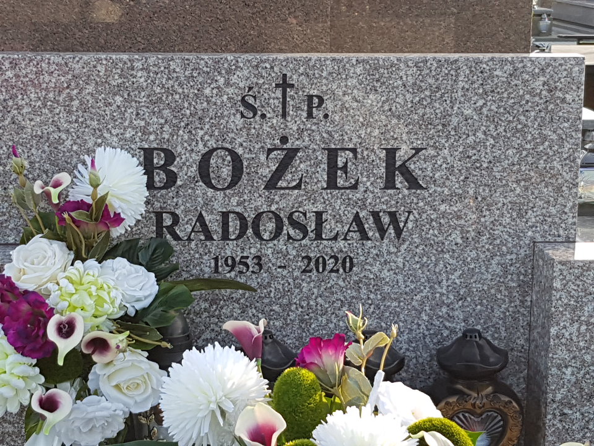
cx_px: 297
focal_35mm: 26
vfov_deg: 53.1
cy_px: 223
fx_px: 446
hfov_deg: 67.3
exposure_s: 1/473
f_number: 1.7
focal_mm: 4.2
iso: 40
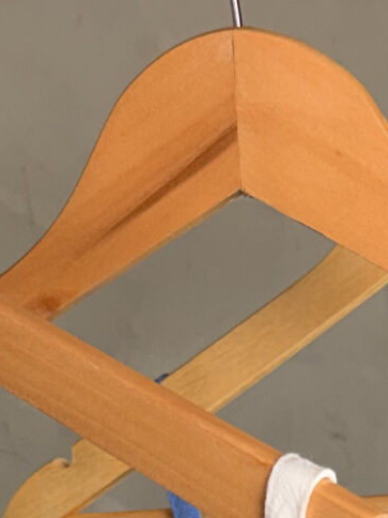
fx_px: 1898
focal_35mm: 127
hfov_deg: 11.6
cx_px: 374
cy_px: 789
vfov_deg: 14.4
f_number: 1.78
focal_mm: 6.76
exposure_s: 1/212
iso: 64
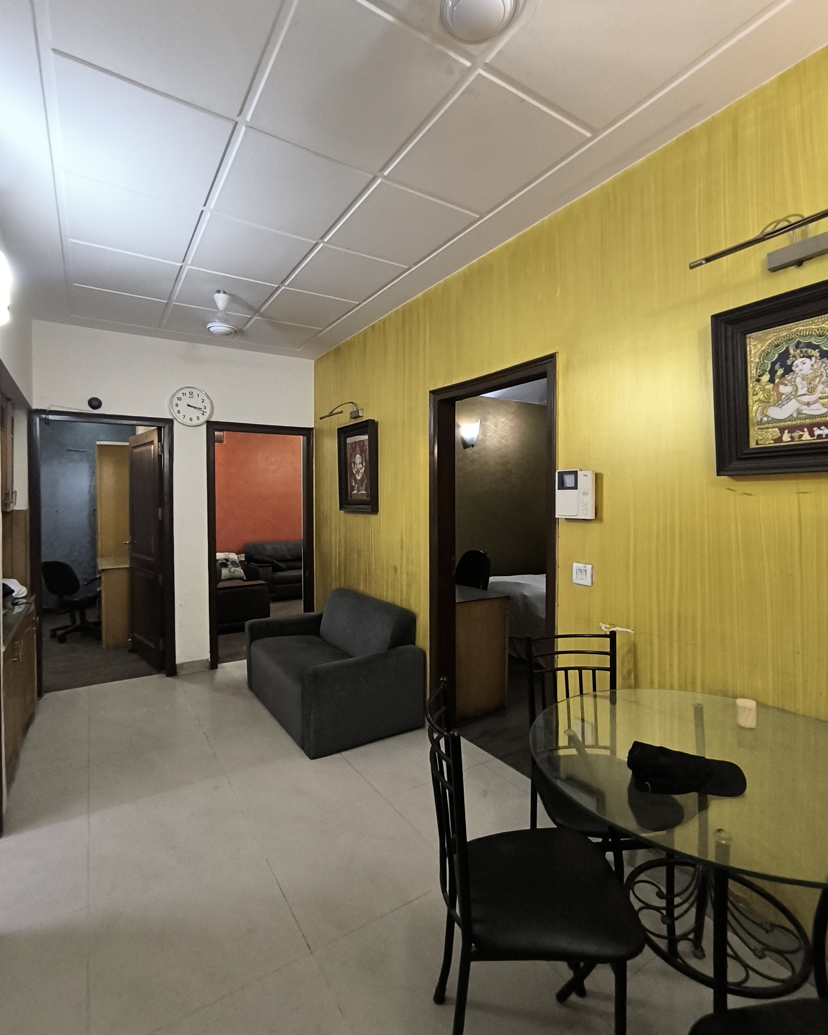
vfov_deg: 89.6
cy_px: 506
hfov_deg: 77.0
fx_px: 521
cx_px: 415
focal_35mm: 17
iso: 500
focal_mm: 1.65
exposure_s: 1/33.3
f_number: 2.2
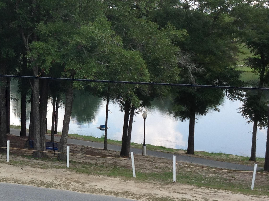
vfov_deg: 18.3
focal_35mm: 80
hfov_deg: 24.0
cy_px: 54
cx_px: 48
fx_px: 621
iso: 50
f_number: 2.4
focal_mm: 4.28
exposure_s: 1/672
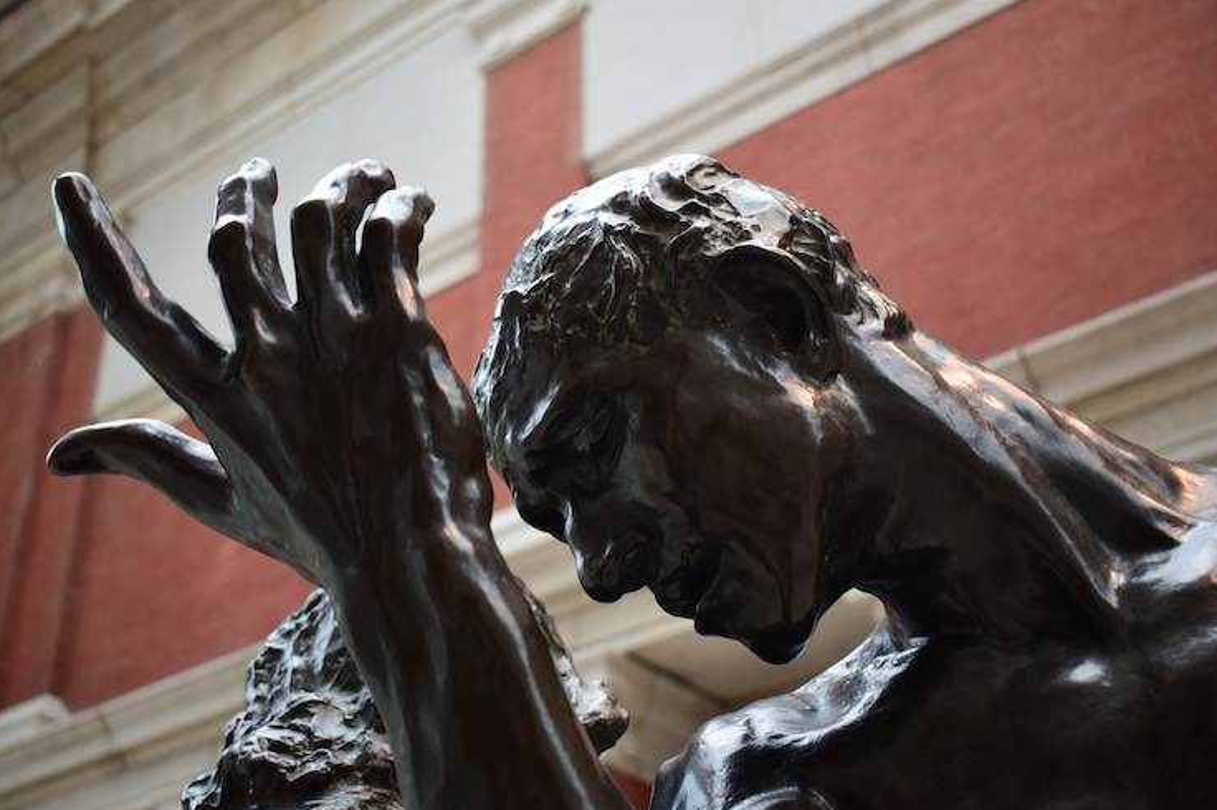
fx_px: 1757
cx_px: 612
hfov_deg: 38.2
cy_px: 410
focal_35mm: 52
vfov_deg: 26.0
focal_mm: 34
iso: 500
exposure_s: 1/80
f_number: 4.5
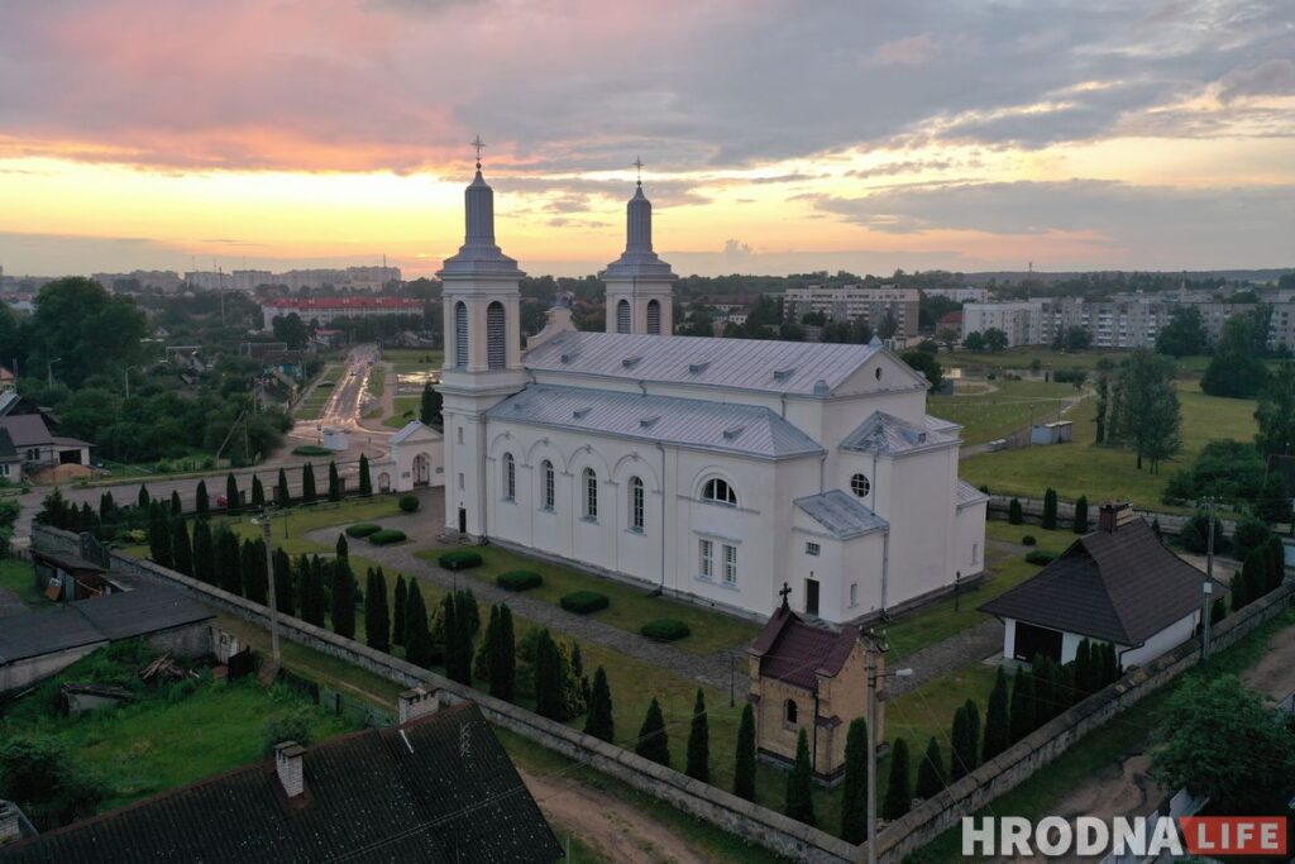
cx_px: 648
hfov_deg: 65.5
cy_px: 432
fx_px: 1007
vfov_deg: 46.4
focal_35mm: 28
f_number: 3.2
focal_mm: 10.26
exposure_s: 1/50
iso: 100
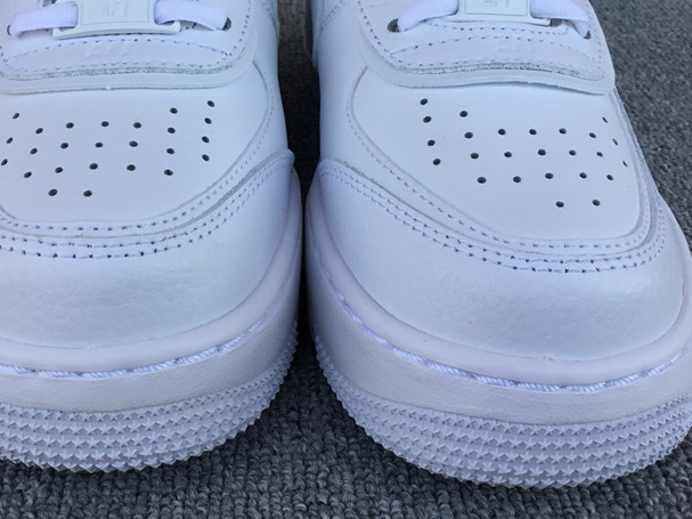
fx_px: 919
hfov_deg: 41.2
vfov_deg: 31.1
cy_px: 144
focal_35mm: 46
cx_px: 314
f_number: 2.4
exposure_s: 1/395
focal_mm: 3.3
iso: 25
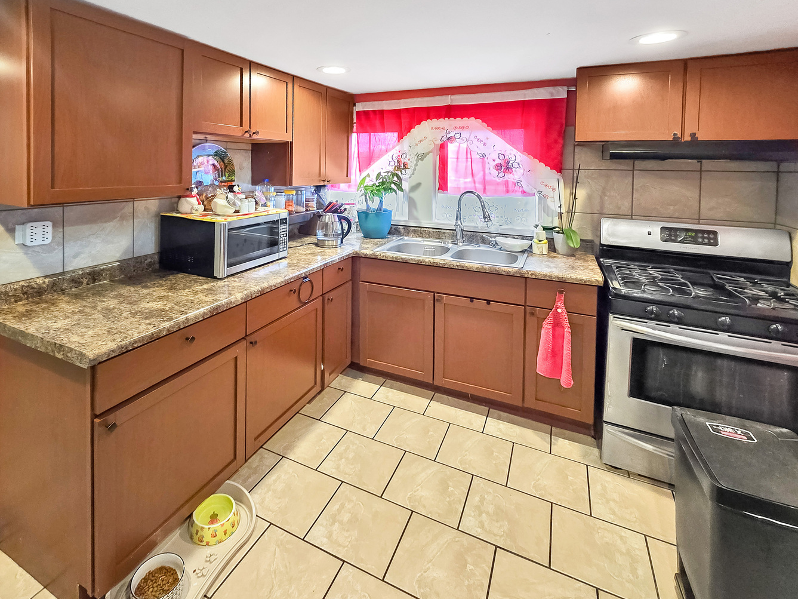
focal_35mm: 14
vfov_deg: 85.7
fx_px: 323
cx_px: 406
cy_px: 306
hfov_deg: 102.0
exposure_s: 1/60
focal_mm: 2.2
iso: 400
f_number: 2.2
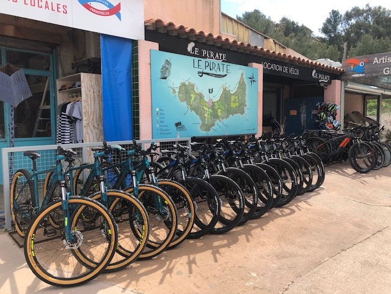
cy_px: 147
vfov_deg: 49.7
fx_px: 316
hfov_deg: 63.4
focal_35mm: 28
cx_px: 196
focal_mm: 3.99
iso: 20
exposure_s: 1/1043
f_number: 1.8
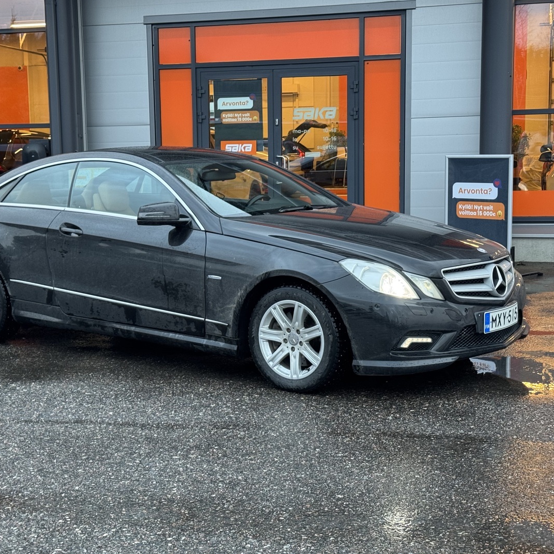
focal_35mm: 57
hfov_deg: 30.0
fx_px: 1032
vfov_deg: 30.0
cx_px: 224
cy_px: 275
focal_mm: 6.76
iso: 100
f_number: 1.78
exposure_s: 1/60
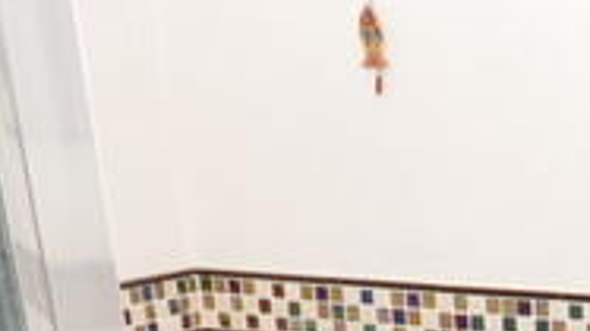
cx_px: 650
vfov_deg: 11.7
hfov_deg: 23.2
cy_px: 768
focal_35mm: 86
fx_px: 1345
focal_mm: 10
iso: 500
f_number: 4
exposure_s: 1/60
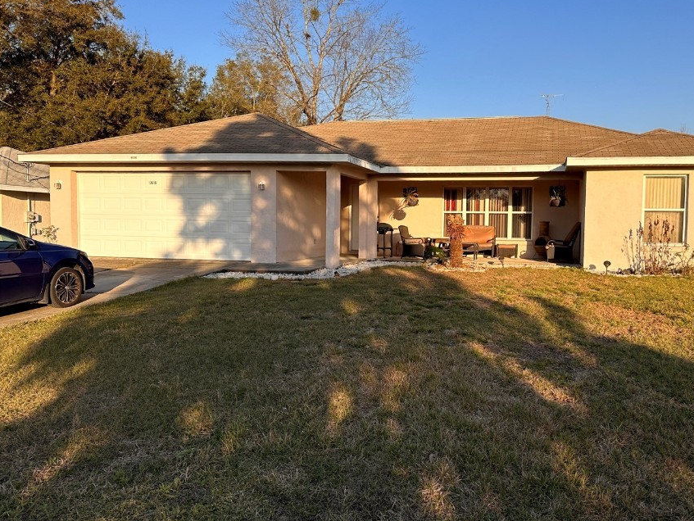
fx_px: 582
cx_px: 418
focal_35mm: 29
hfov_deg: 61.1
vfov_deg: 48.2
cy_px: 245
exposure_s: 1/2882
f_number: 1.78
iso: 80
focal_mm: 6.86
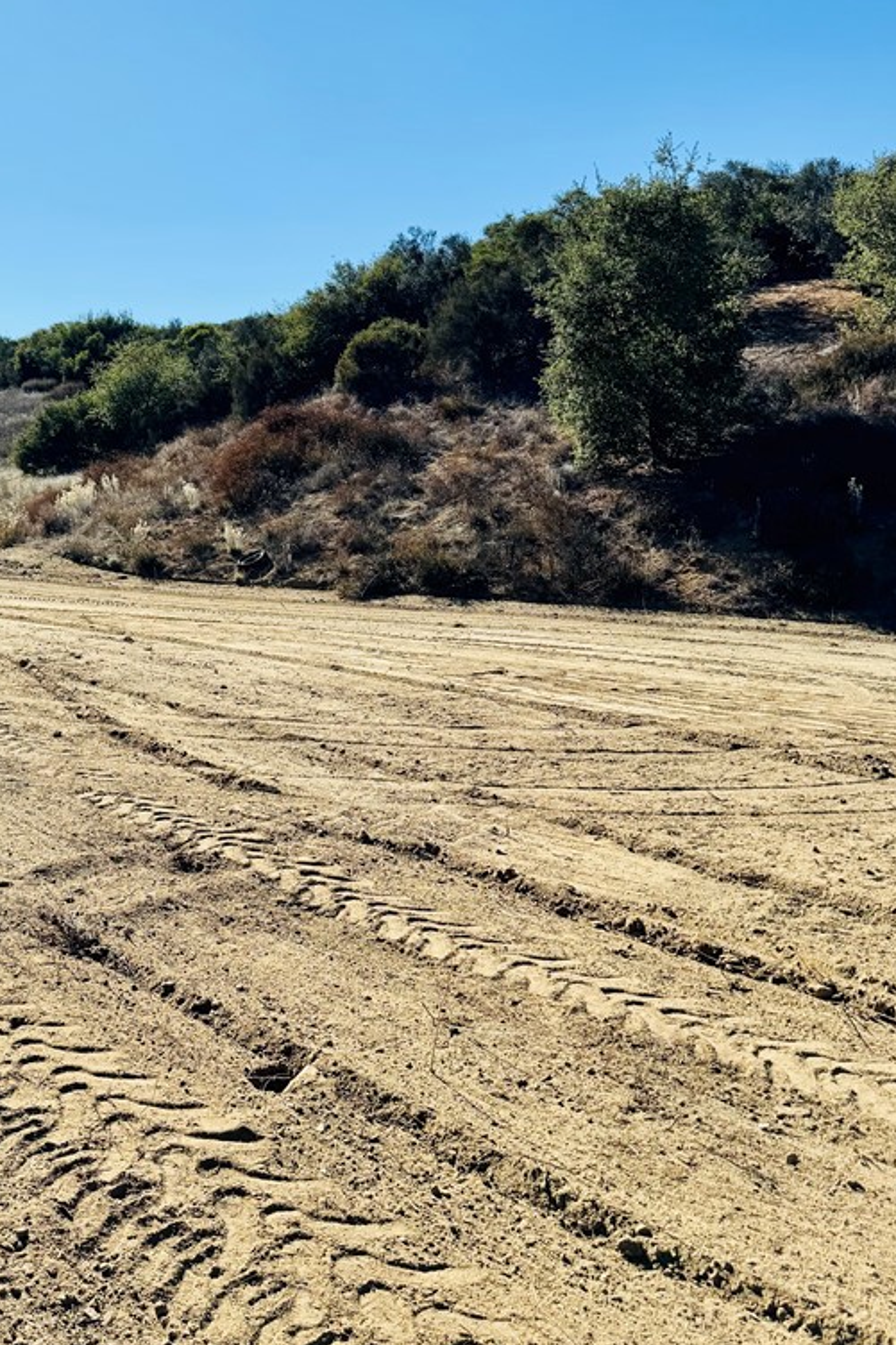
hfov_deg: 38.0
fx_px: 1270
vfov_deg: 55.6
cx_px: 243
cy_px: 587
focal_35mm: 34
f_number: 1.78
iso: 80
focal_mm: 6.76
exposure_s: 1/6410
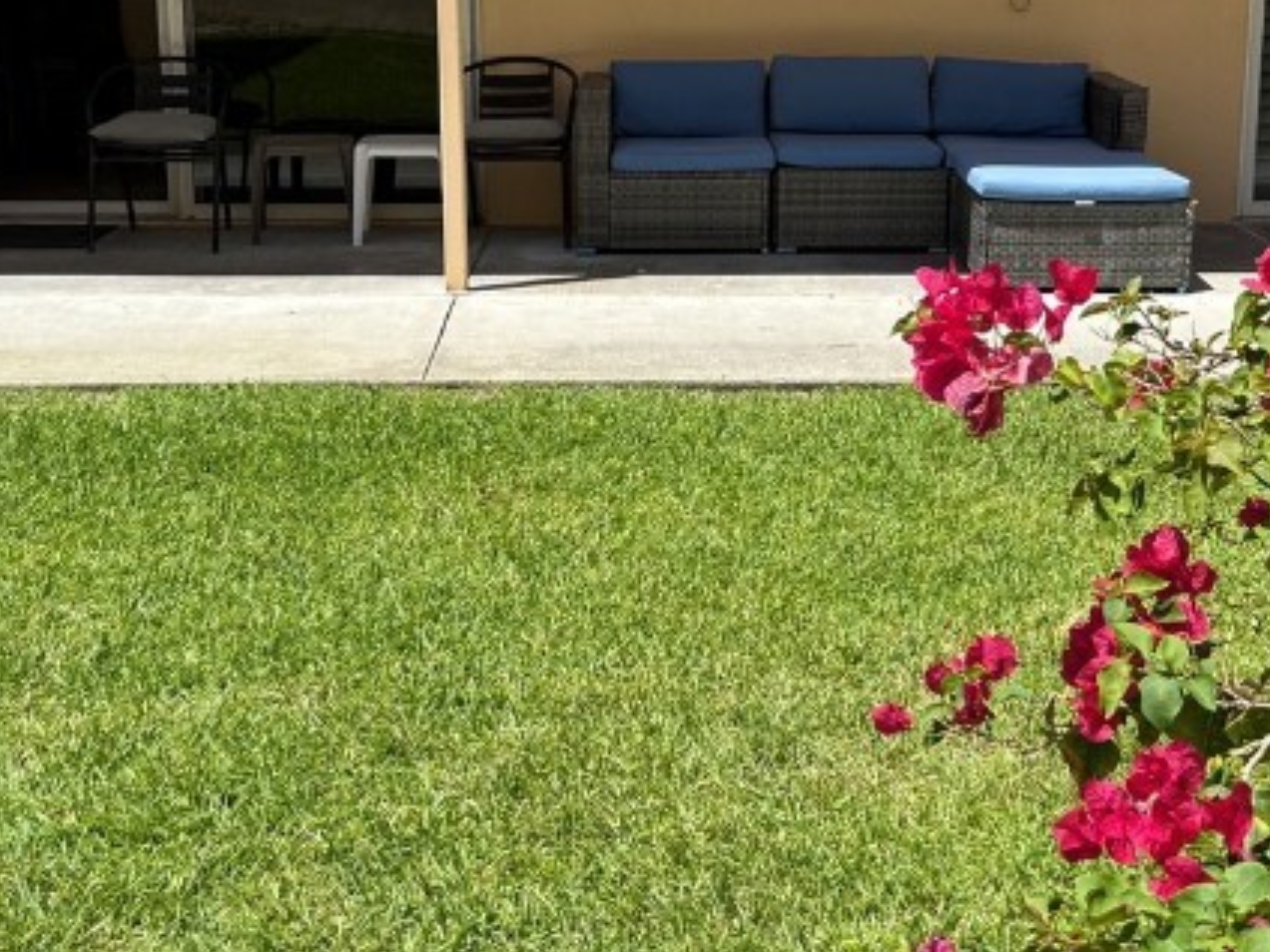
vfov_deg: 25.1
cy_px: 329
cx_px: 698
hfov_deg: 33.2
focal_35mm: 58
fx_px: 2128
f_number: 1.78
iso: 80
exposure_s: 1/3425
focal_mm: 6.76
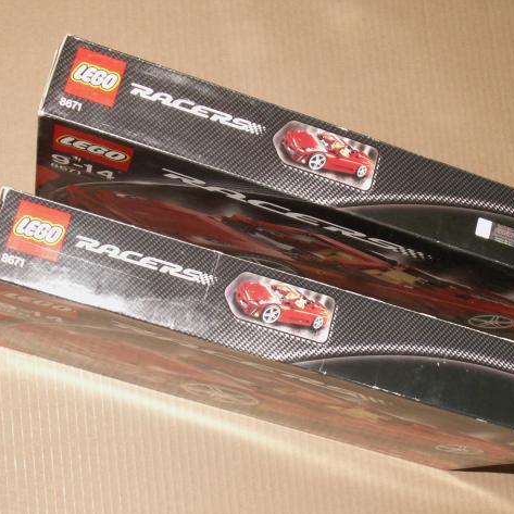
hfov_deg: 34.6
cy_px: 259
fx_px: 823
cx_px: 310
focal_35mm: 49
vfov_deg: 34.7
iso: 160
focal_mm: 6.76
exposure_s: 1/60
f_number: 2.8
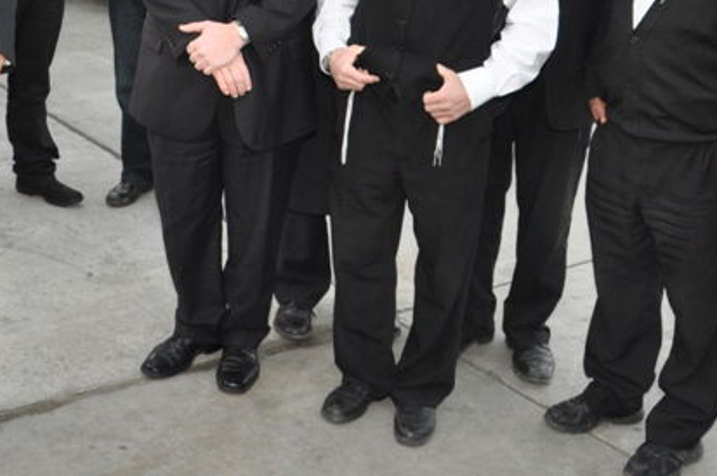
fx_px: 1332
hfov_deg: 29.5
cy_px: -63
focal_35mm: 67
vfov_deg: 19.3
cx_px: 156
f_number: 5.6
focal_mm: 18
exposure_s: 1/60
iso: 640
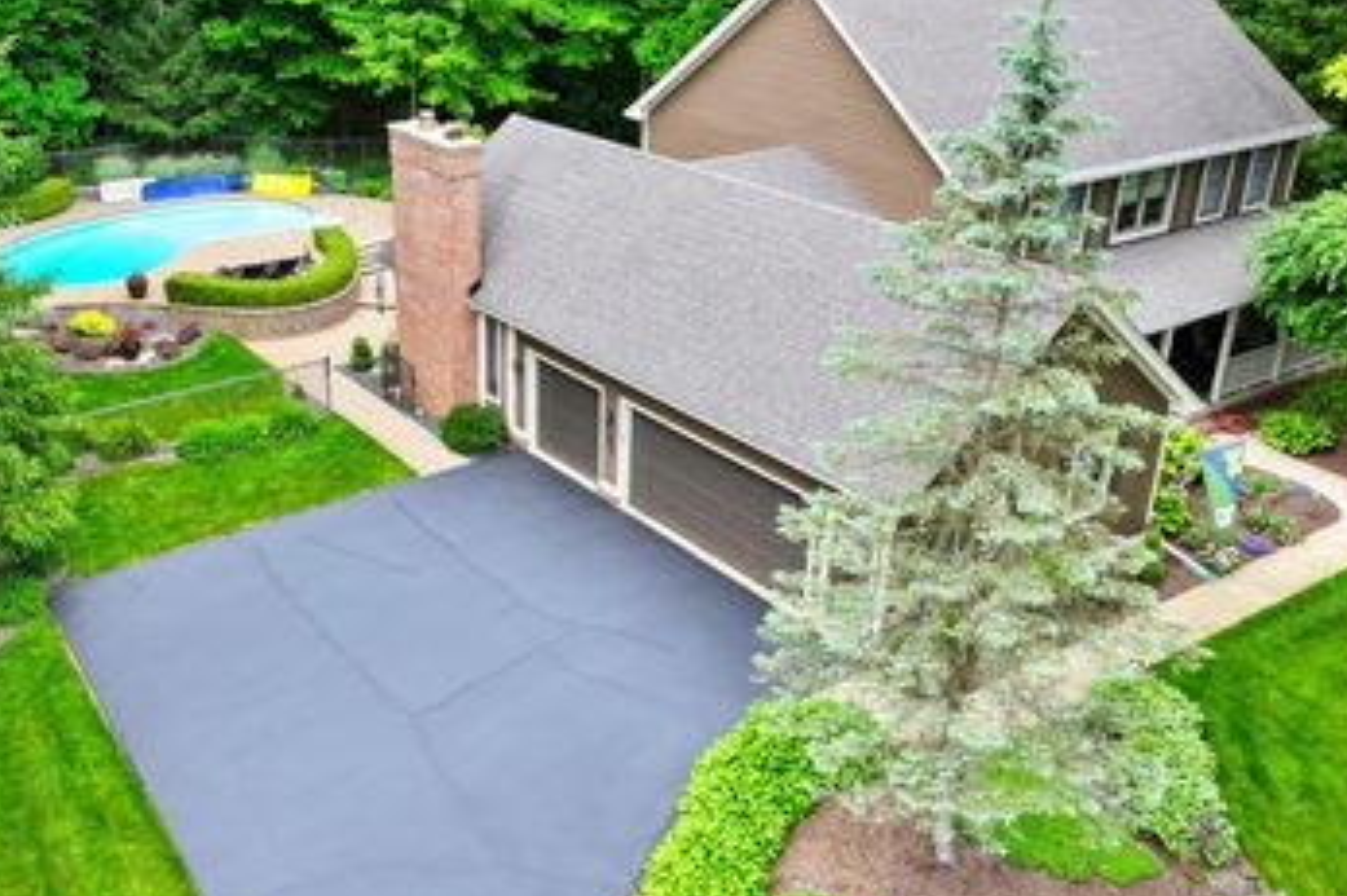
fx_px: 1346
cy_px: 436
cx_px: 509
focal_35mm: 36
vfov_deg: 36.8
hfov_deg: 52.6
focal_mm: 12.29
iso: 100
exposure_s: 1/100
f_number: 2.8
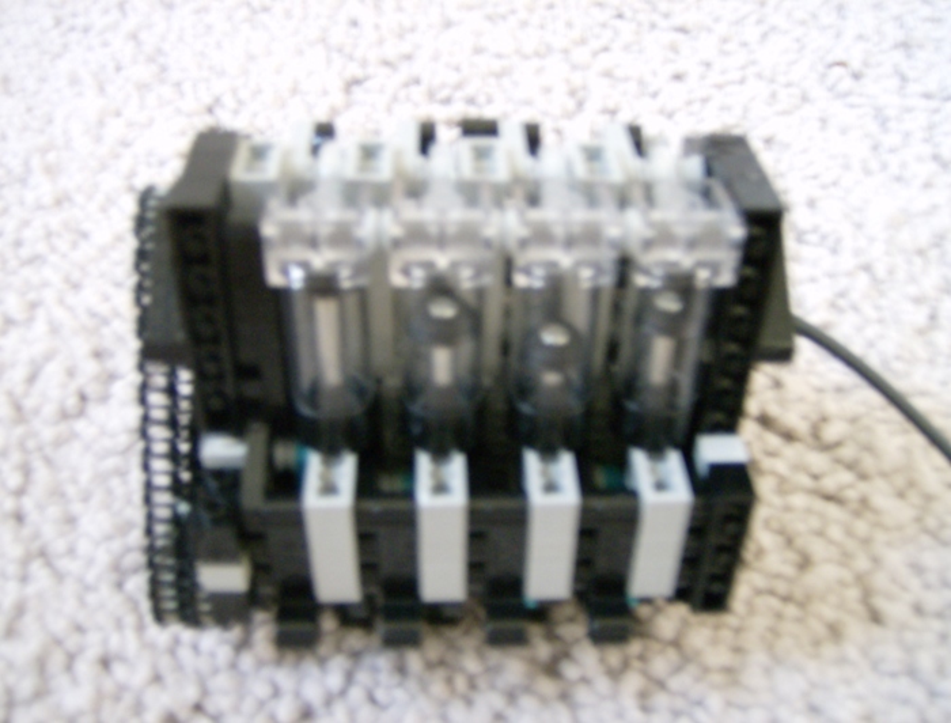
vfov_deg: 40.0
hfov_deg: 51.1
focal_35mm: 36
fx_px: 994
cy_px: 362
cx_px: 476
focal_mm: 6
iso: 200
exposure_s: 1/2.39
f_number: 2.8
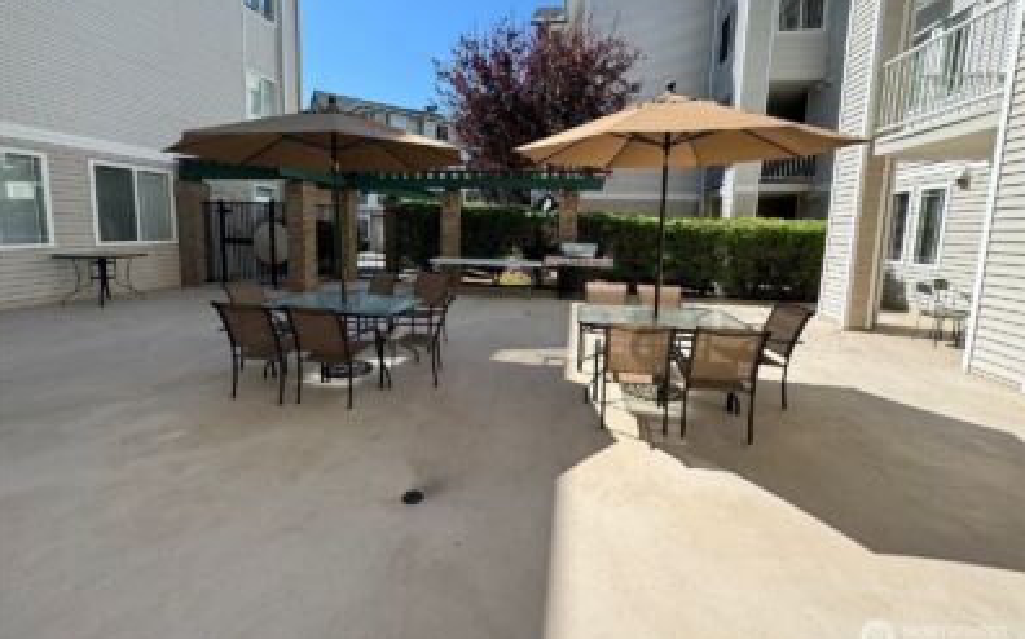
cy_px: 274
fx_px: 419
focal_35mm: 15
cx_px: 510
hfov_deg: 101.5
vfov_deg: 74.3
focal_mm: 2.22
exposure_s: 1/713
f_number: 2.2
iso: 40
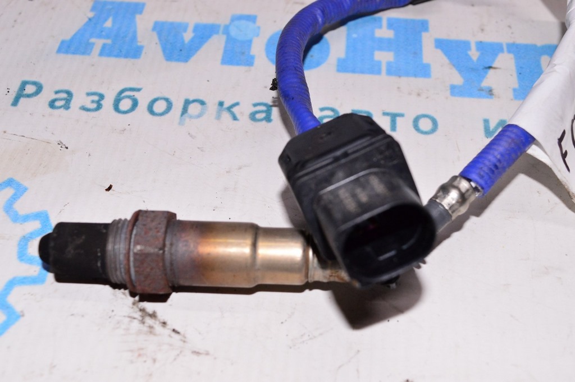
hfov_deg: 38.9
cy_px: 191
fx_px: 814
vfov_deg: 26.4
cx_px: 288
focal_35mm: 51
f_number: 8
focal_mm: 34
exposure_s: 1/200
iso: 1600
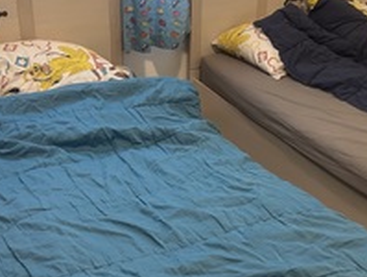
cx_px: 217
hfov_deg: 34.8
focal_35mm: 55
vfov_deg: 26.6
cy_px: 154
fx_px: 584
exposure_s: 1/60
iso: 1000
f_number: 1.78
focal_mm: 6.86
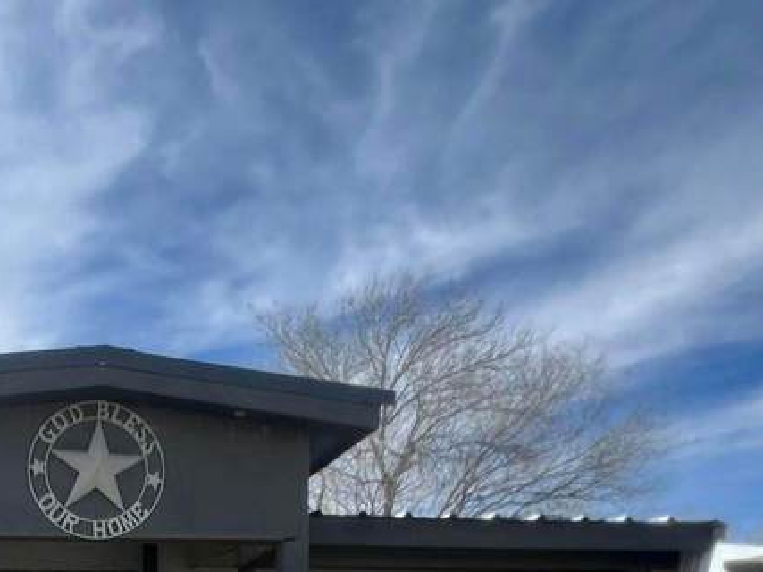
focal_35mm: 39
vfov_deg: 30.3
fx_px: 859
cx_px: 38
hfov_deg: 42.7
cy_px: 715
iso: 32
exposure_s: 1/723
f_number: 1.8
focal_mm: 1.57
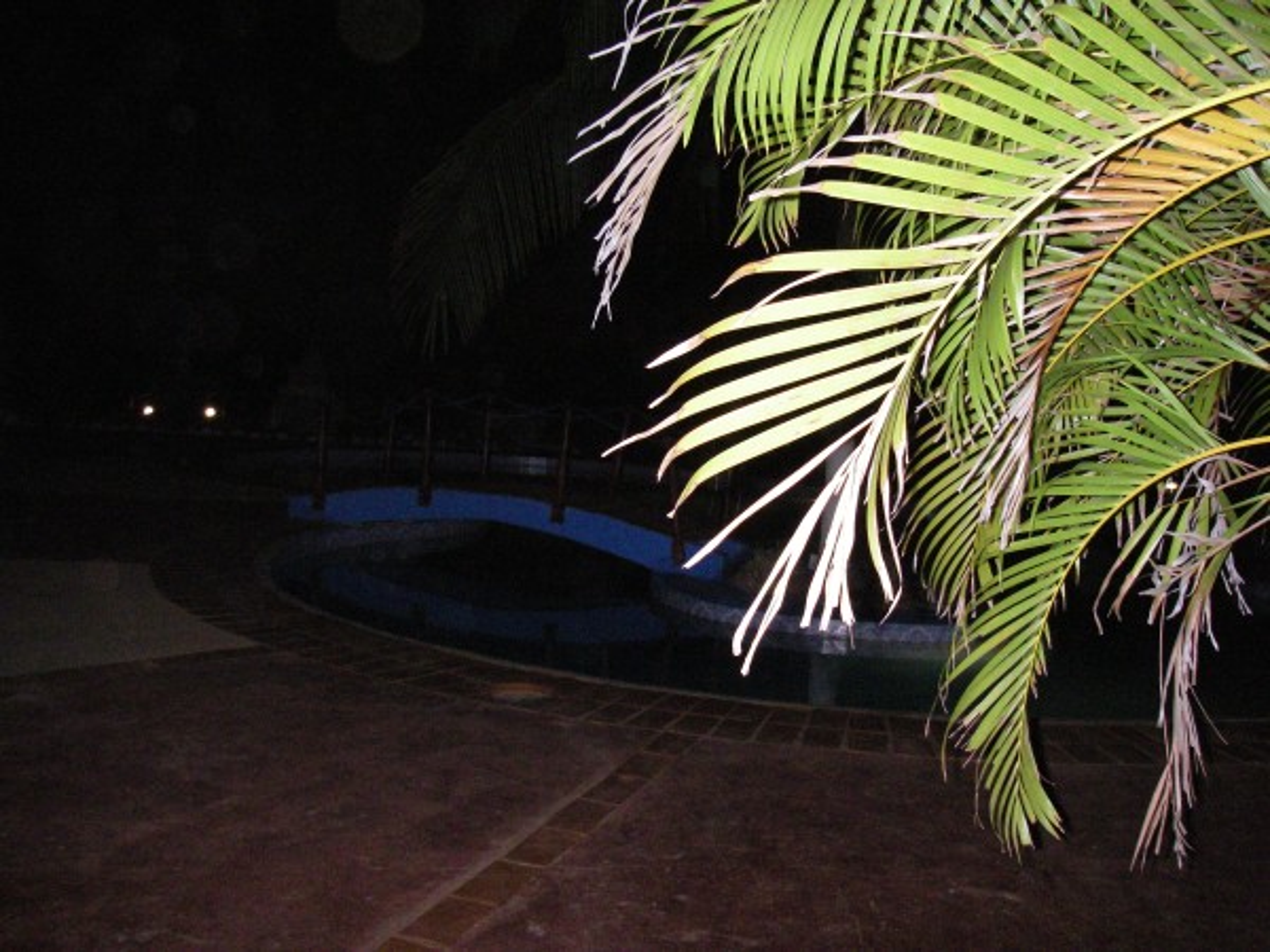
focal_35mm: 38
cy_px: 476
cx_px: 635
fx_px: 1394
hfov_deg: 49.0
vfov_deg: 37.7
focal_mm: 6.3
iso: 400
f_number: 3.3
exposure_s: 1/40
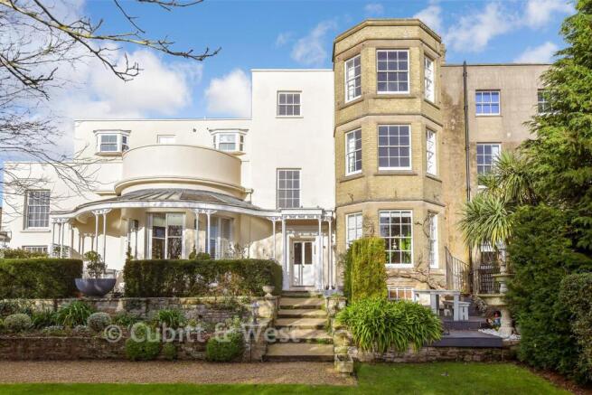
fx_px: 395
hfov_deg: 73.7
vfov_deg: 53.2
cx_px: 296
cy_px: 198
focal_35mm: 24
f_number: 8
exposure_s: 1/1000
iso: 500
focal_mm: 16
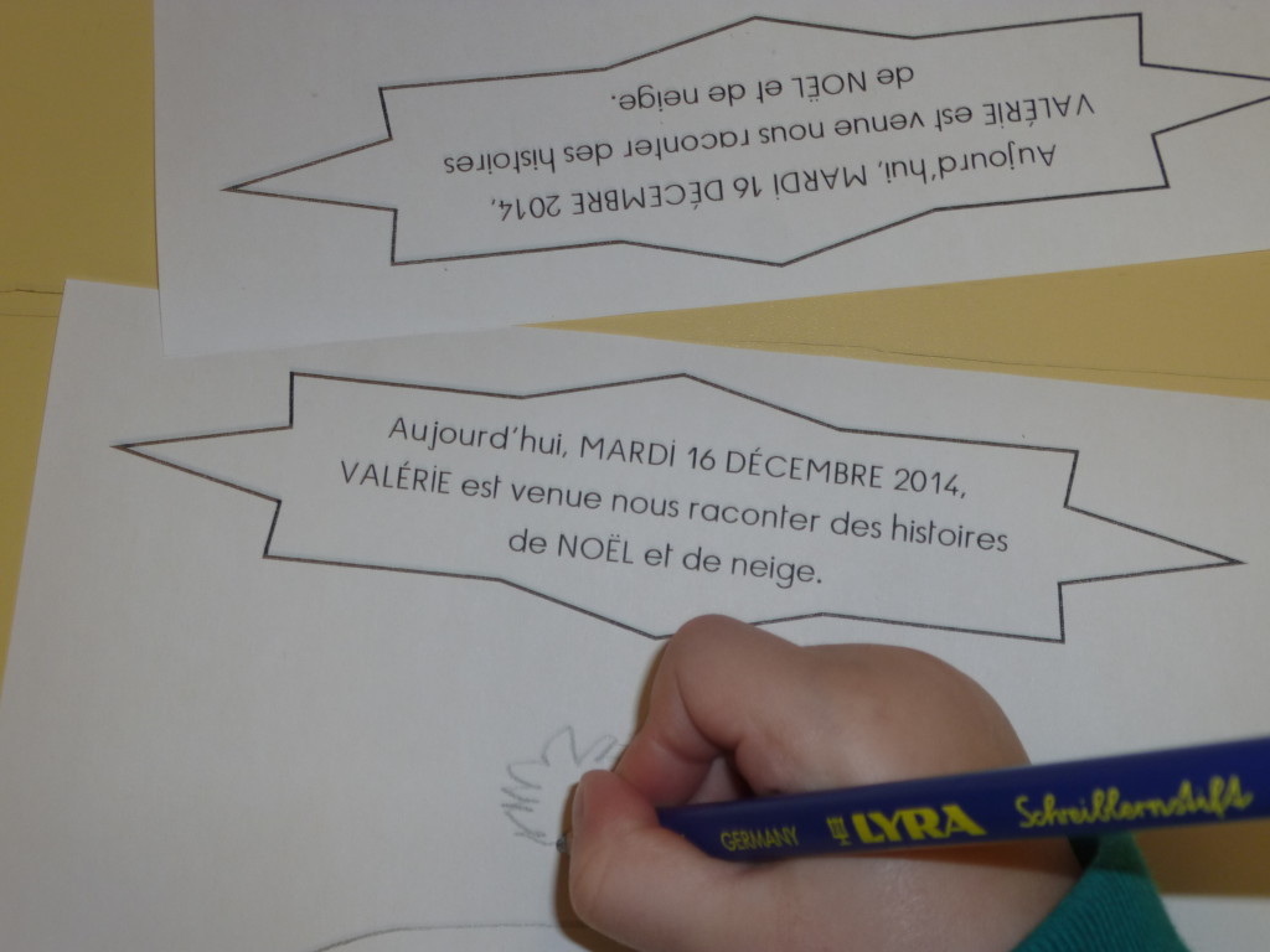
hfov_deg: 42.1
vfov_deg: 32.2
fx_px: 1651
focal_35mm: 45
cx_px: 635
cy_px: 476
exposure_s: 1/30
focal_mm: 8.1
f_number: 4.2
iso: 100
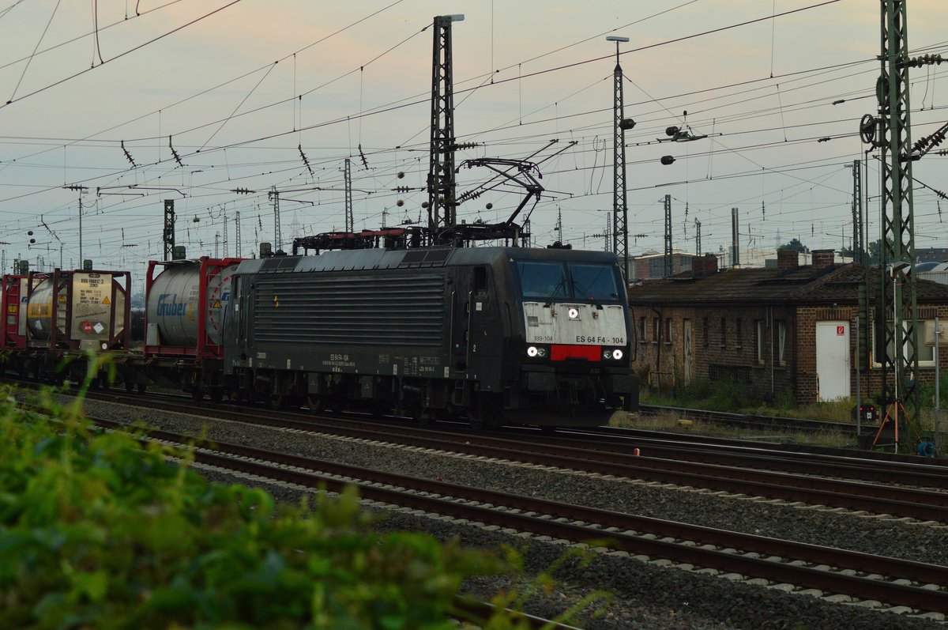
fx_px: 2762
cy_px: 315
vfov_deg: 13.0
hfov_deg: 19.5
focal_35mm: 105
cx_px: 474
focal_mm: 70
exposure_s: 1/500
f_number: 6.3
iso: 800
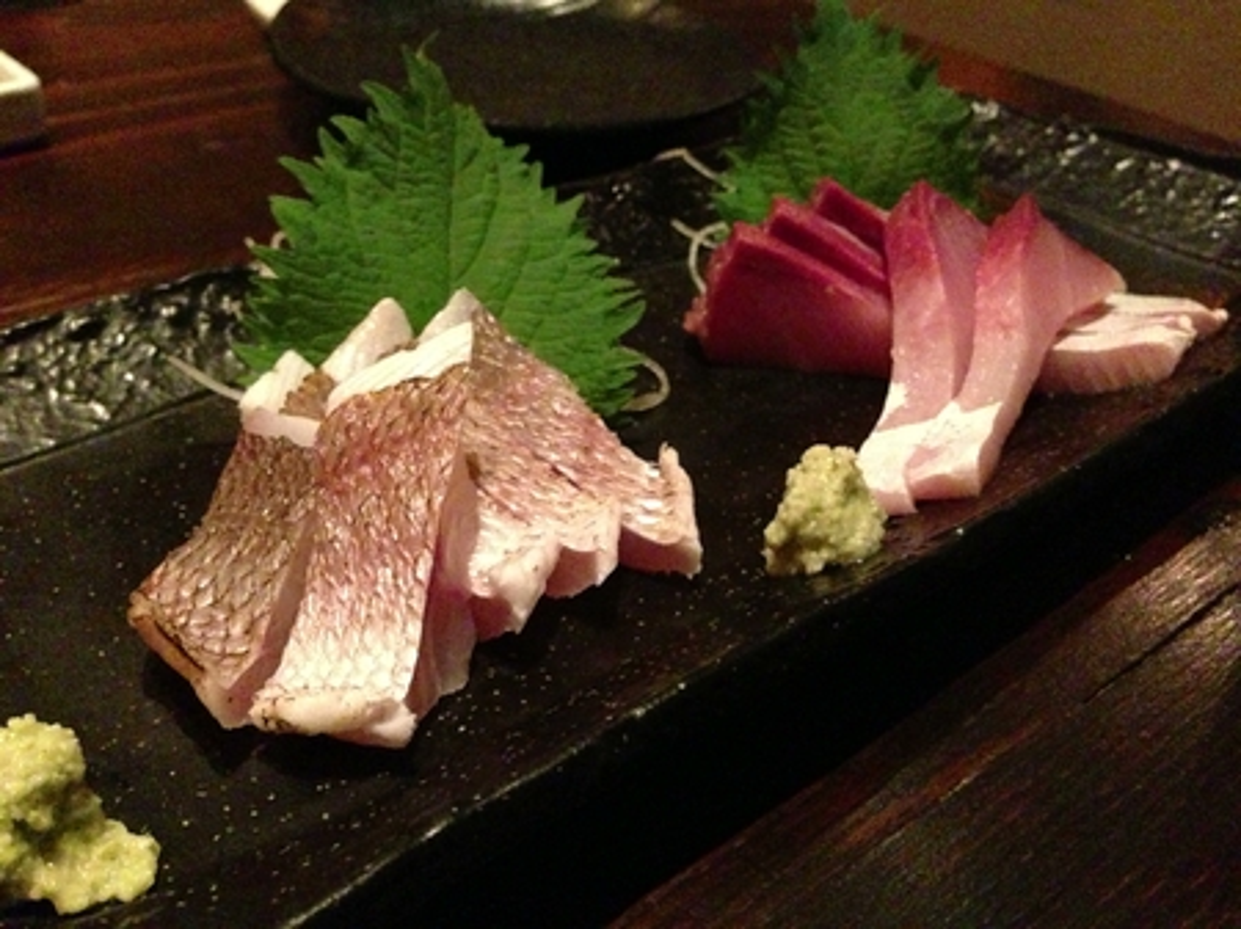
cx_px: 620
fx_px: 1182
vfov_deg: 42.9
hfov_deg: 55.4
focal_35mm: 33
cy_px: 464
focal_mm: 4.13
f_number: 2.4
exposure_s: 1/15
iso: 2000
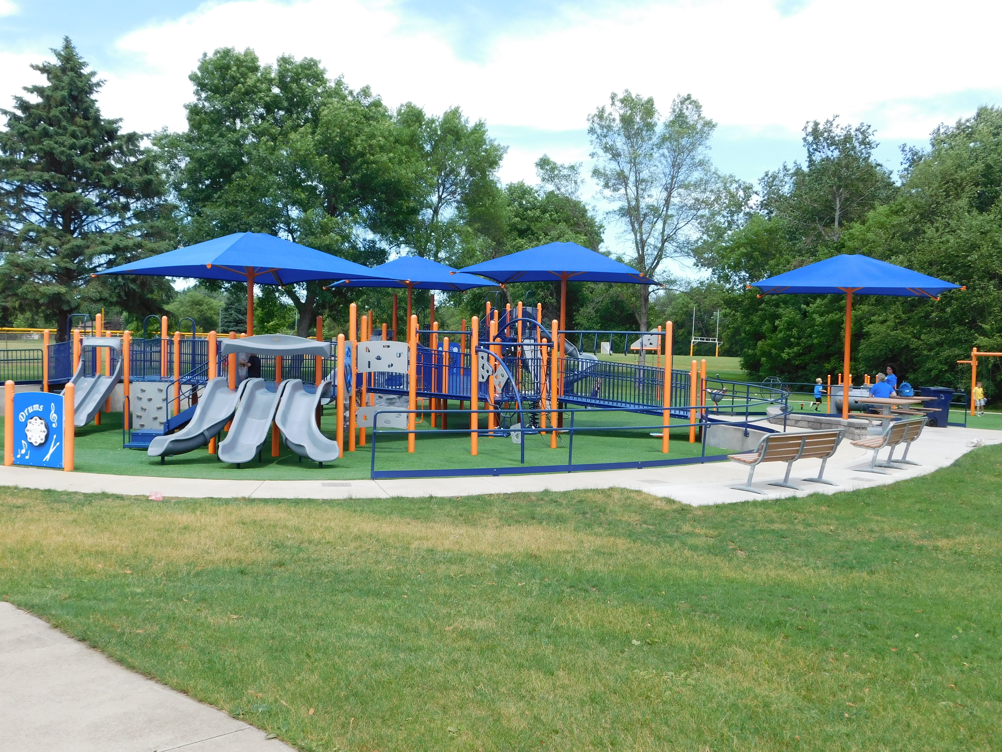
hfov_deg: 51.4
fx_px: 1042
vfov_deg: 39.7
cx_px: 501
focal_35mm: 36
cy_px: 376
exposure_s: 1/500
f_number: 3.5
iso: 125
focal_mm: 6.3
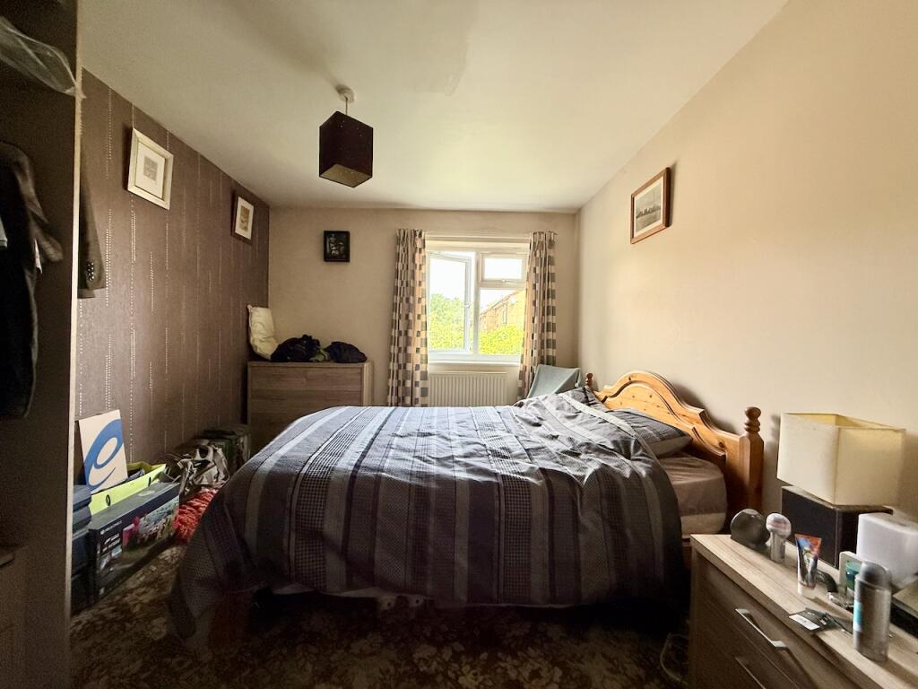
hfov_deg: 102.1
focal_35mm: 14
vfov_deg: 85.7
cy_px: 344
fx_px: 371
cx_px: 459
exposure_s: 1/99
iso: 200
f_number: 2.2
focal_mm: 2.22
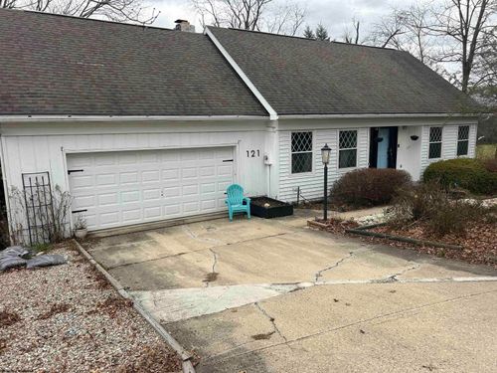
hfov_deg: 67.3
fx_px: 373
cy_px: 186
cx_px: 248
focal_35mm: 26
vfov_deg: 53.1
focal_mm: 5.7
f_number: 1.5
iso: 50
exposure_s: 1/443
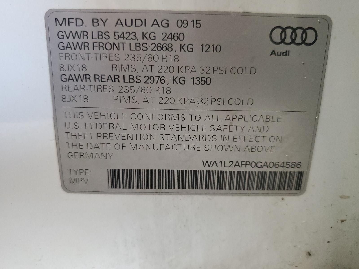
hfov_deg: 67.3
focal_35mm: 26
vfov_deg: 53.1
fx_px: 270
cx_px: 180
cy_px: 134
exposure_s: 1/60.2
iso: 398
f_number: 1.5
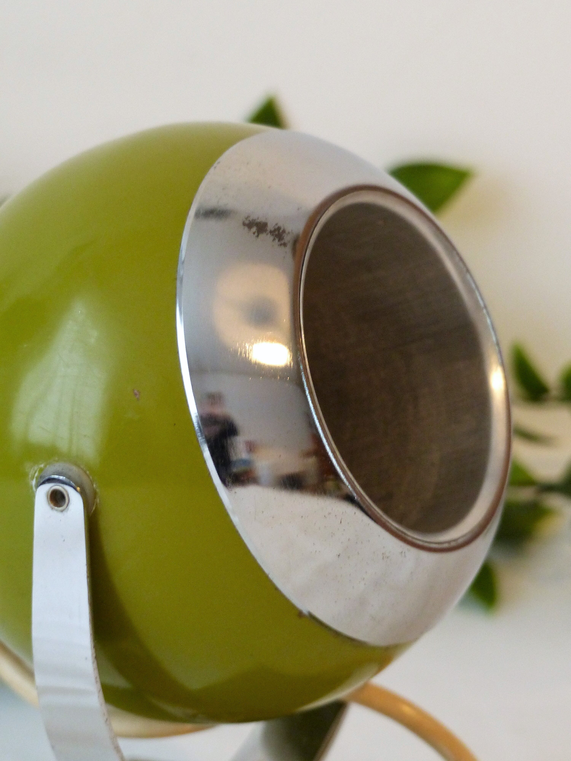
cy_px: 380
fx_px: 6378
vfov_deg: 6.8
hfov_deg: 5.1
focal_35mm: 290
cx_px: 286
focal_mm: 47.4
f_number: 2.8
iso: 400
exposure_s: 1/15
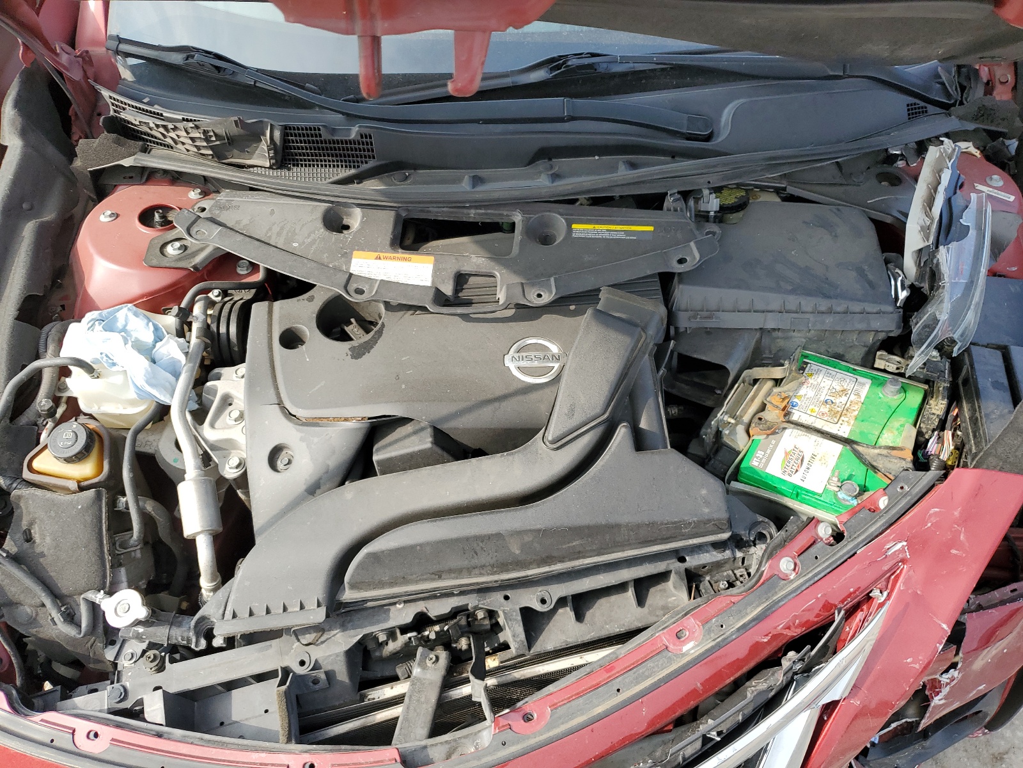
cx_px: 512
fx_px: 768
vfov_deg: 53.1
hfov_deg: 67.3
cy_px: 384
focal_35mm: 26
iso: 50
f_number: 1.5
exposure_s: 1/833
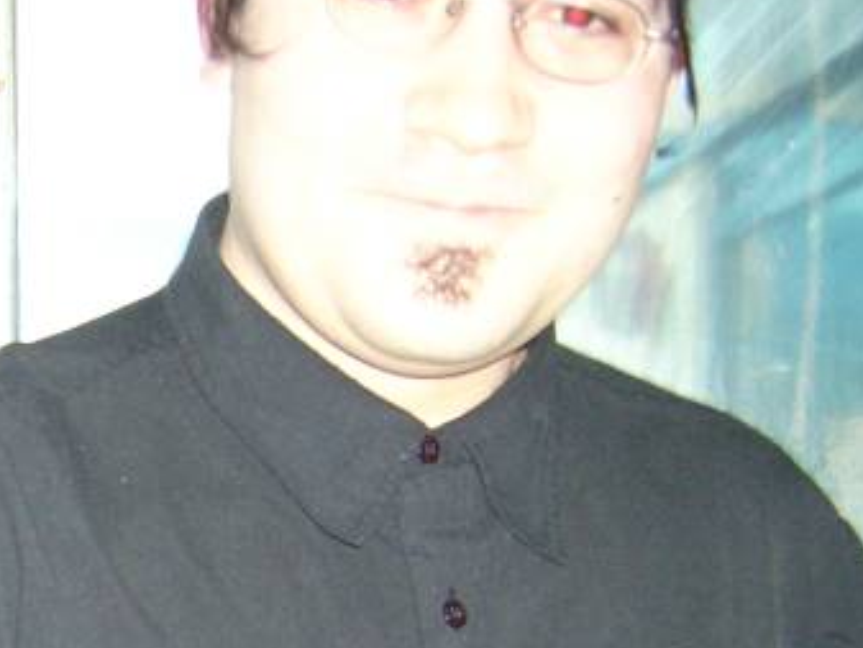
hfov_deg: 22.7
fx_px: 2070
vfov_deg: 17.2
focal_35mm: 83
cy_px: 699
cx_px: 15
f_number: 2.8
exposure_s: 1/60
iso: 100
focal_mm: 5.95
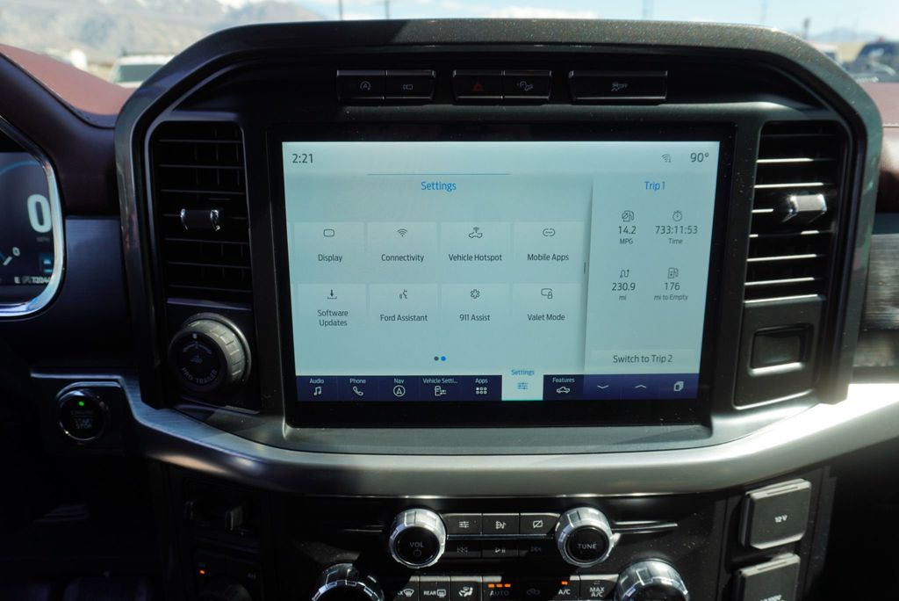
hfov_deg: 73.7
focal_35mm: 24
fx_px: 600
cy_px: 300
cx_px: 450
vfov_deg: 53.2
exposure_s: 1/100
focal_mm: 16
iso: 100
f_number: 5.6
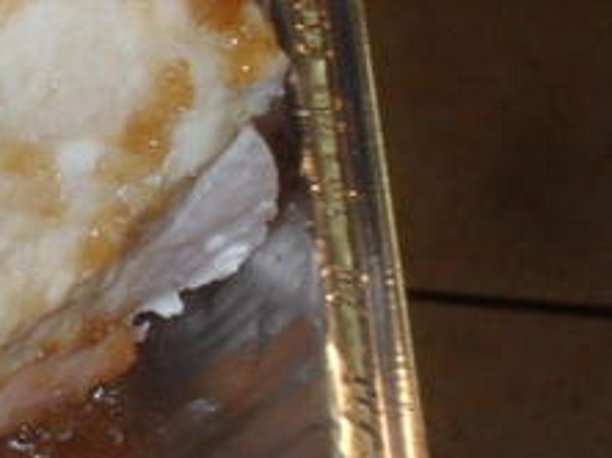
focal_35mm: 142
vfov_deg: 10.4
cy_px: 159
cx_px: -507
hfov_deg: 12.6
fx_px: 2508
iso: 200
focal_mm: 6.3
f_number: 3.2
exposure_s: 1/45
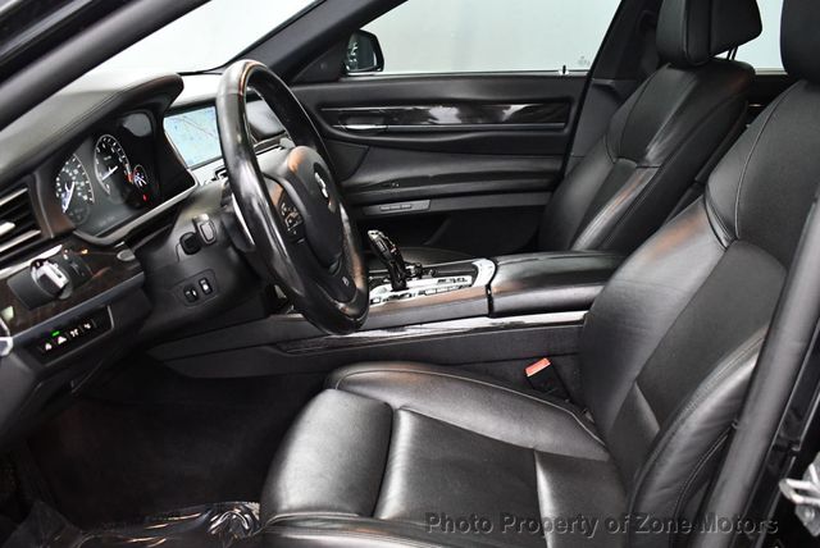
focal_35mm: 36
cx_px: 410
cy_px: 274
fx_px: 821
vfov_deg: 36.9
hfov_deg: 53.1
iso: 3200
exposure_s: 1/80
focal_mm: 18
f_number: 3.5
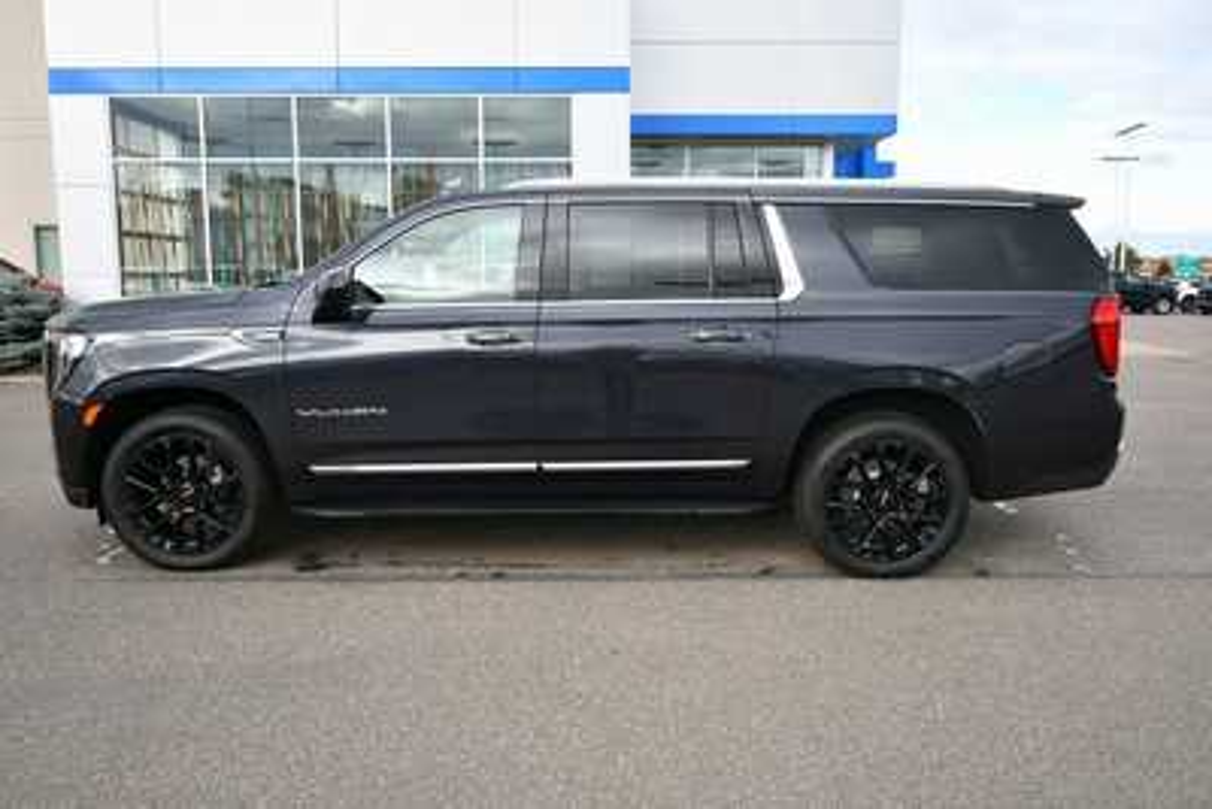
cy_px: 404
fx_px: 1010
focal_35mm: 30
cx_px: 606
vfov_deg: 43.6
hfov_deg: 61.9
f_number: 6.3
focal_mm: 20
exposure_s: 1/250
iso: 200
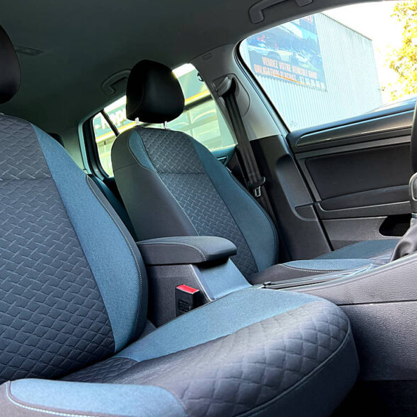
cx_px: 143
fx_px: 422
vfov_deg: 52.5
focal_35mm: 31
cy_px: 207
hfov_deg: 51.7
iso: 125
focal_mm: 5.7
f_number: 1.5
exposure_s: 1/97
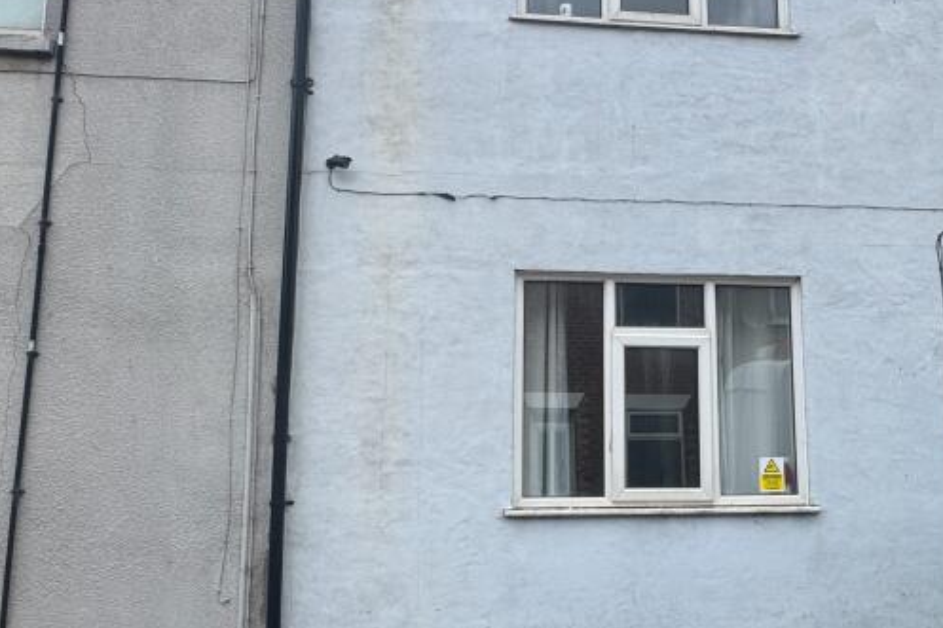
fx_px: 786
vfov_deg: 43.5
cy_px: 338
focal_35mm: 30
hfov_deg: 61.0
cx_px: 600
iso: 50
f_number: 2.2
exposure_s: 1/1143
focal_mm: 2.22
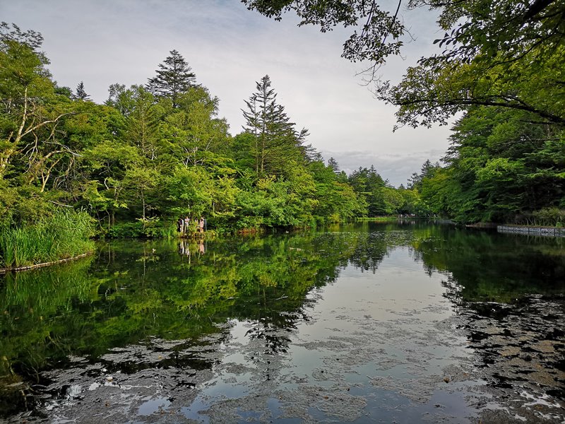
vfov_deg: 51.4
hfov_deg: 65.3
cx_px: 282
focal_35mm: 27
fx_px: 441
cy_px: 212
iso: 50
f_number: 1.8
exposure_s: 1/1134
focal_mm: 3.95
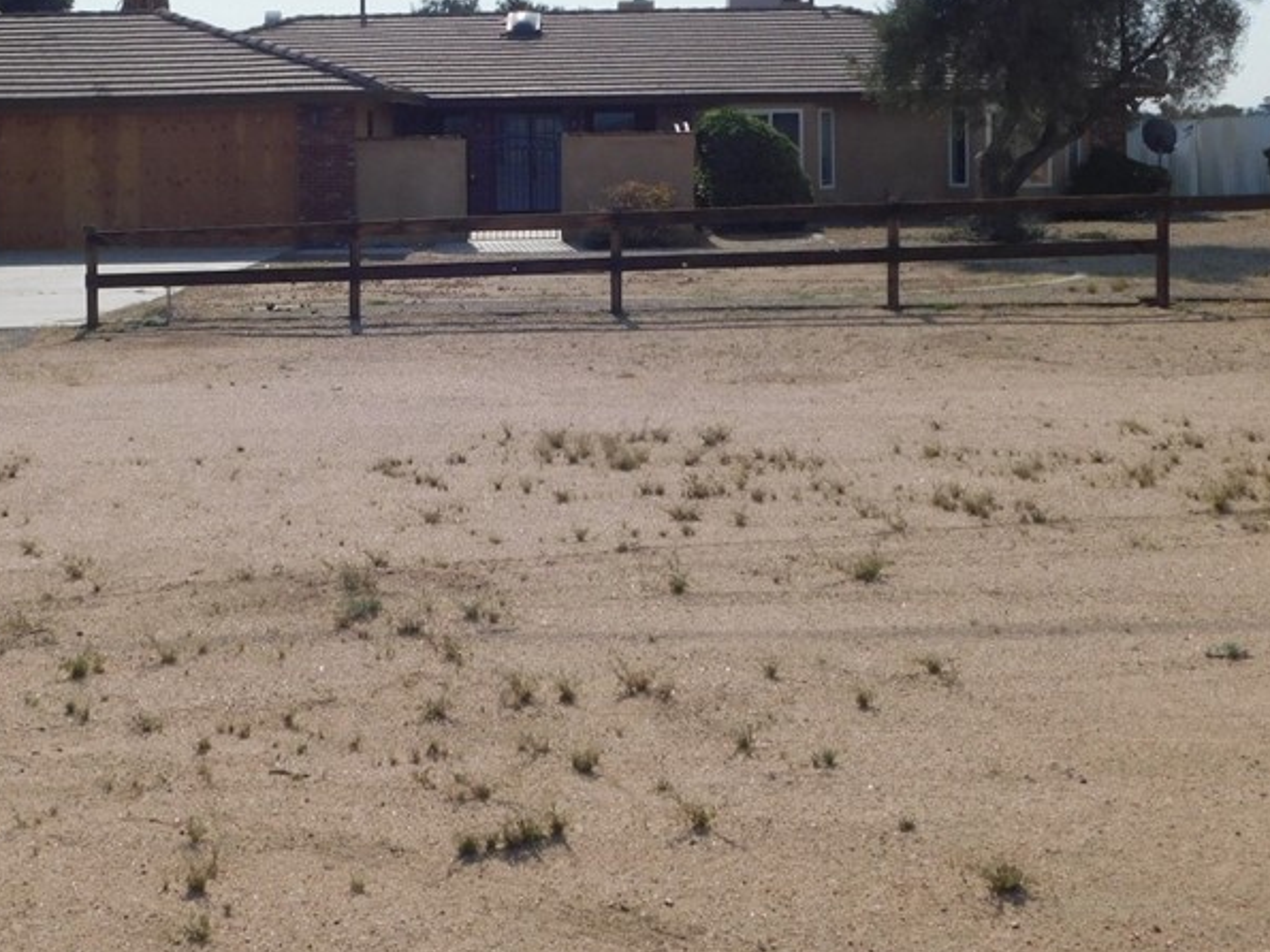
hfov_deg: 30.9
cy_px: 226
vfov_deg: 23.4
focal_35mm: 62
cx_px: 416
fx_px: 2274
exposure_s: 1/800
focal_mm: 6.3
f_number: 7
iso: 125
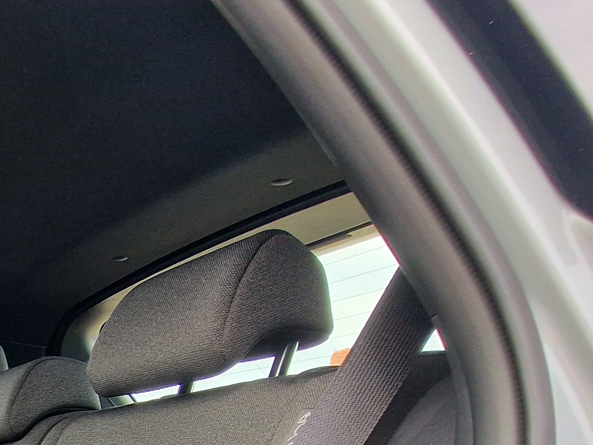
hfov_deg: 30.0
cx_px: -254
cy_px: 722
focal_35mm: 43
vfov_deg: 23.8
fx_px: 737
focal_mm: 2.2
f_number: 2.2
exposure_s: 1/159
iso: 50
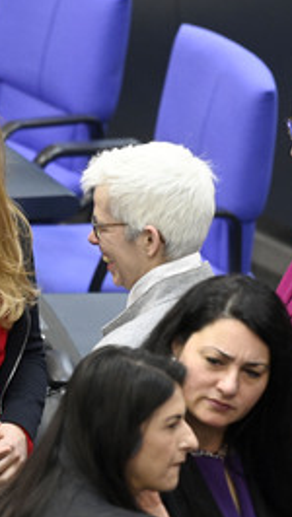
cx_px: 91
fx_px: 7062
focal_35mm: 514
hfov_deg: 2.4
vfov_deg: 4.2
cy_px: 284
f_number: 5.6
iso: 10000
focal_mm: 290
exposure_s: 1/400
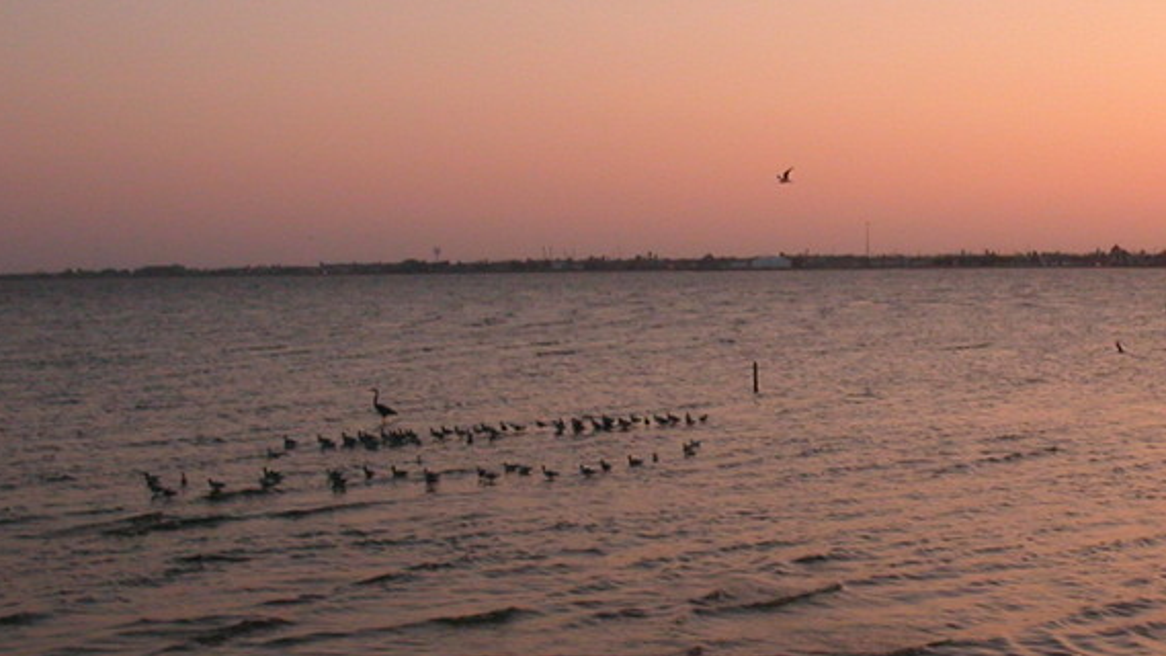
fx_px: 2102
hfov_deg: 30.1
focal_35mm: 68
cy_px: 490
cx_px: 971
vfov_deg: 17.6
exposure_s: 1/221
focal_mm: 5.6
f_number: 4.5
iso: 100
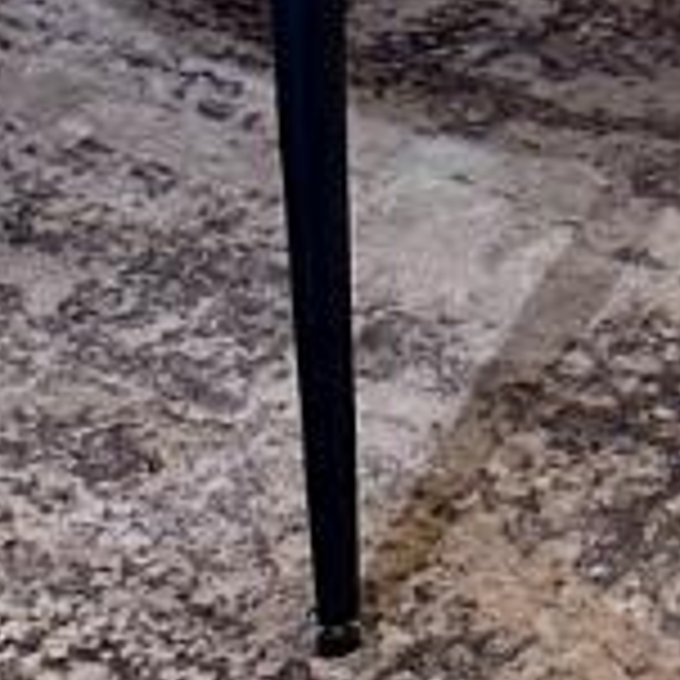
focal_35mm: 216
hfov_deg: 7.8
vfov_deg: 6.7
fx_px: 4801
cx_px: 1333
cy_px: -1909
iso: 200
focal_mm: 6.86
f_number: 1.78
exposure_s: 1/60
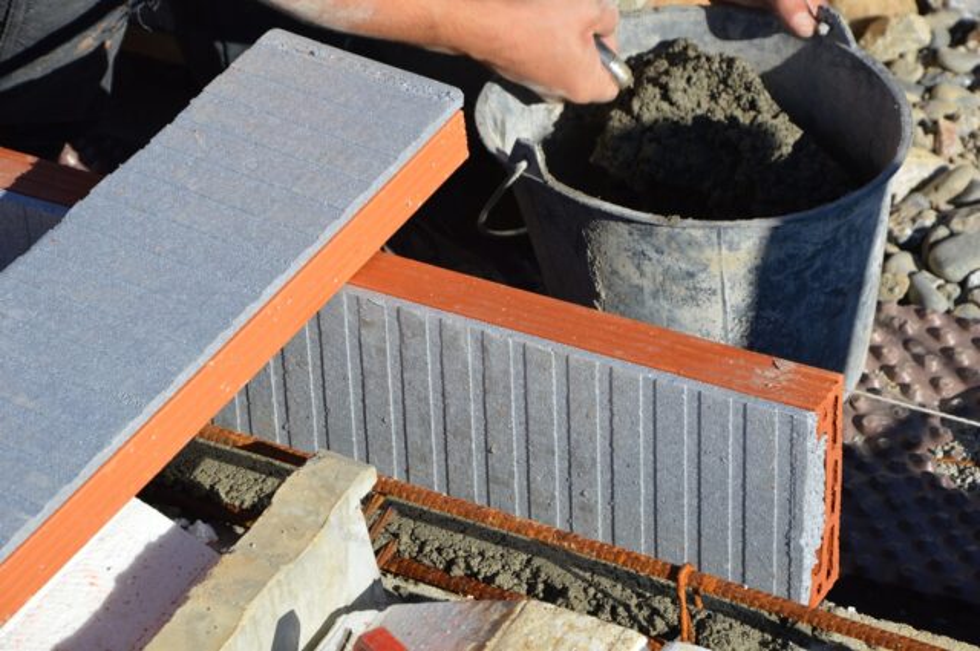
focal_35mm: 128
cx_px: 490
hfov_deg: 16.1
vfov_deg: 10.7
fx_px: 3466
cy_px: 326
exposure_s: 1/250
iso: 100
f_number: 8
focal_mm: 85
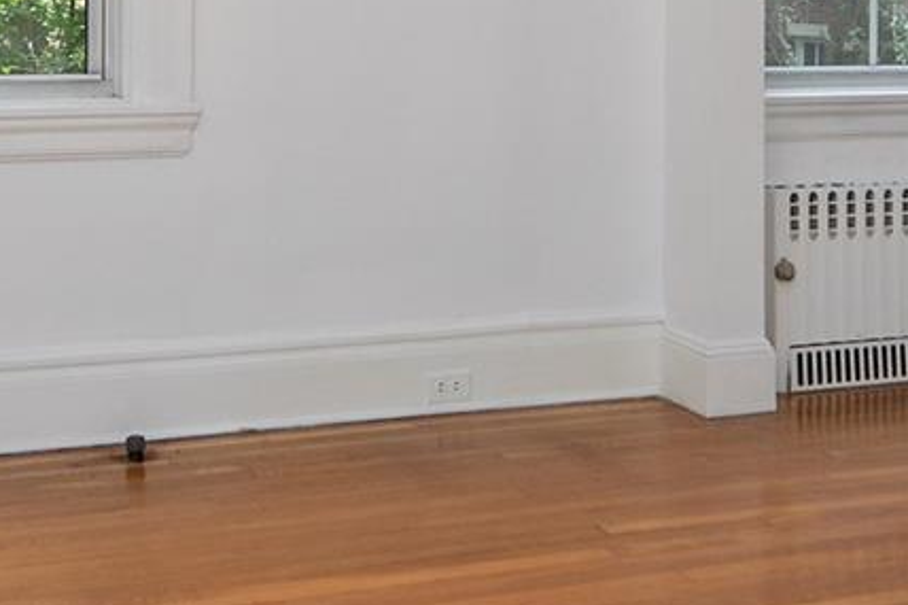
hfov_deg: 30.0
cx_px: 520
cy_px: 98
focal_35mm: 67
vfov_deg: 20.0
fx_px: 1689
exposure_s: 1/125
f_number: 8
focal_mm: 14
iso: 320
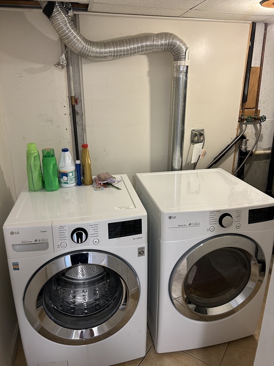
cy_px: 183
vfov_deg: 67.3
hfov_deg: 53.1
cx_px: 137
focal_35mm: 26
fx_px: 274
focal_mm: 5.7
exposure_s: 1/60
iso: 125
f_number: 1.5
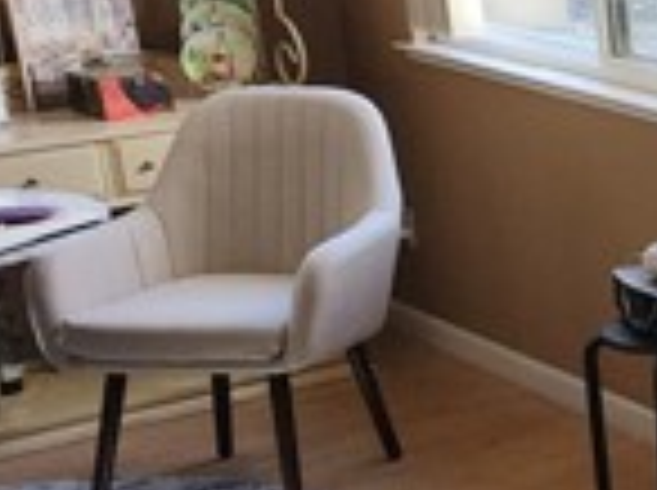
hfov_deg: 15.5
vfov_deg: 14.6
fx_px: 1914
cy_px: 238
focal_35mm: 101
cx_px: 1318
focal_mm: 6.4
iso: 80
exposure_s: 1/60
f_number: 1.8
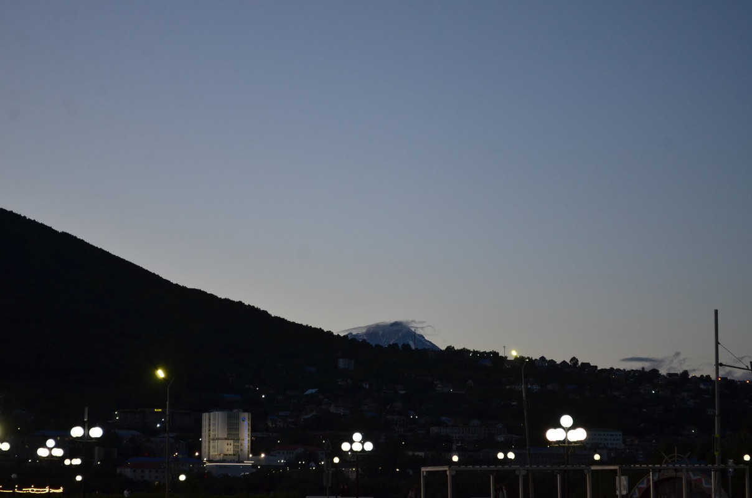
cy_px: 249
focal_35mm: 82
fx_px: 1720
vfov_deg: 16.5
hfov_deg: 24.7
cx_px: 376
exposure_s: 1/60
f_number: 5.6
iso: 640
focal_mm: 55
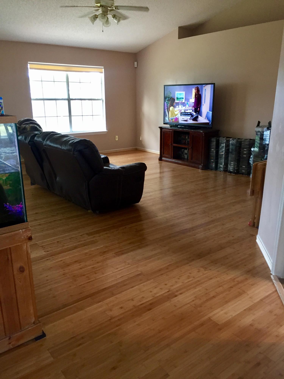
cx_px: 142
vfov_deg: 61.7
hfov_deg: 48.2
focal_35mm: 29
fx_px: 317
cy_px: 190
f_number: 2.2
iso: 125
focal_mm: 4.15
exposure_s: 1/30
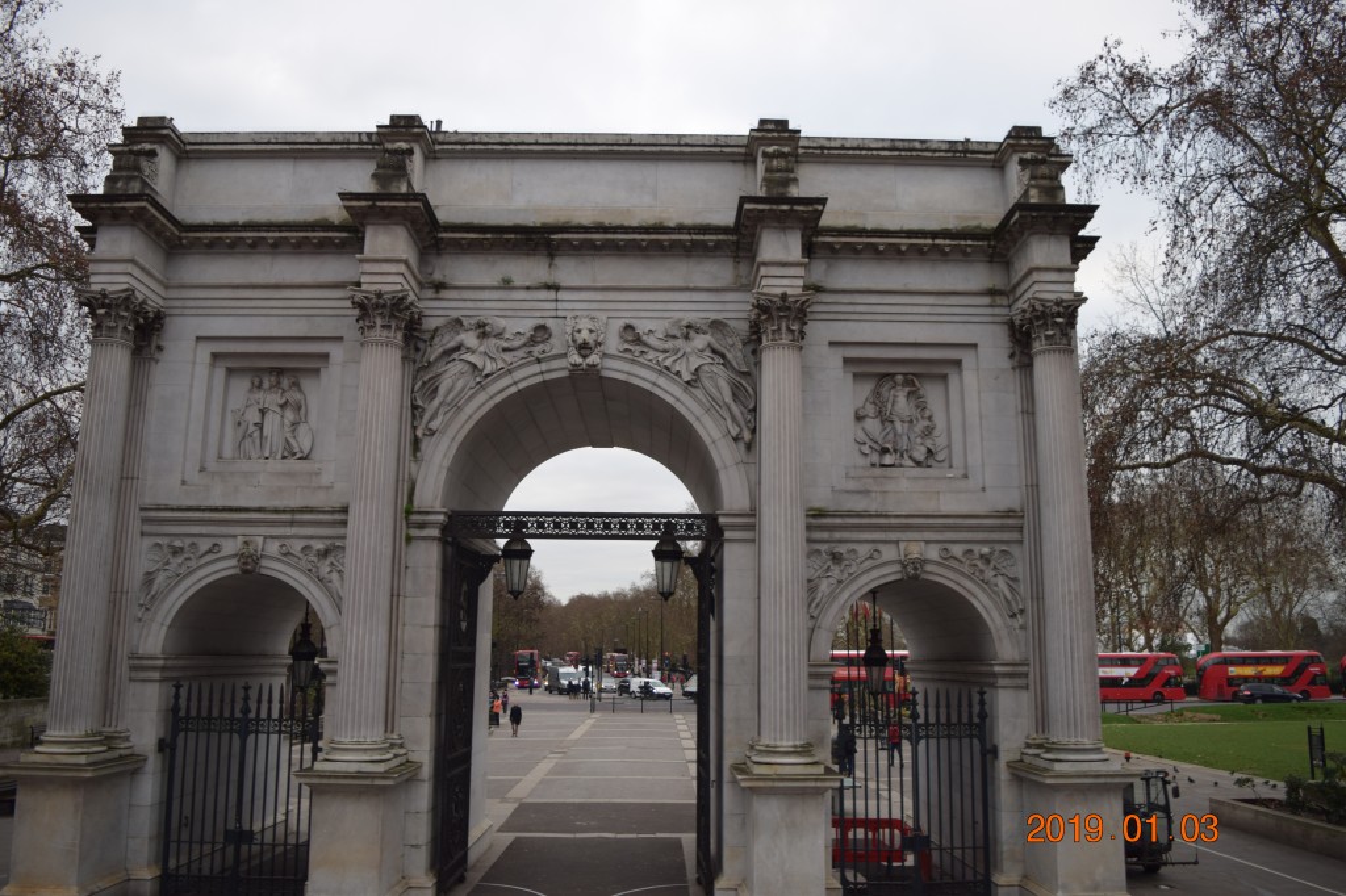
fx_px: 1009
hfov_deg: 67.4
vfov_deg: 47.9
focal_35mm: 27
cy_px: 448
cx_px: 673
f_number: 3.5
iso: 200
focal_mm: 18
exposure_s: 1/160
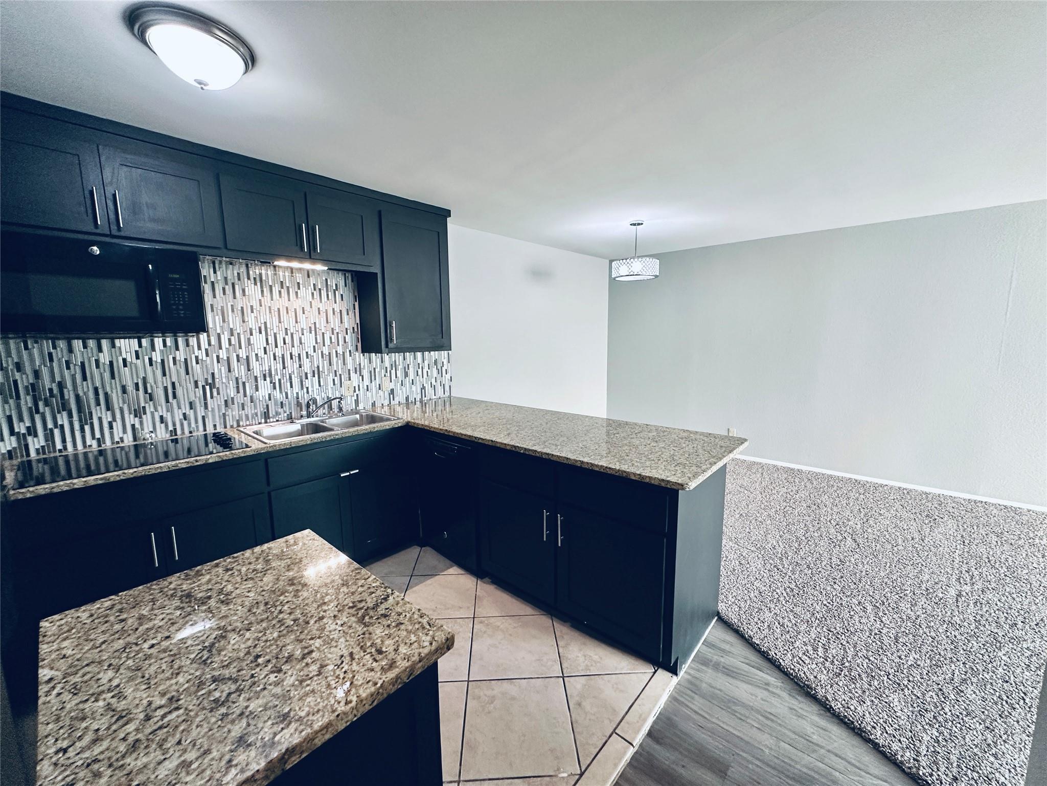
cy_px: 393
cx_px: 524
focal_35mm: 14
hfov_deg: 102.1
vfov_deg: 85.7
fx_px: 423
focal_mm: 2.22
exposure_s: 1/60
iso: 200
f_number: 2.2
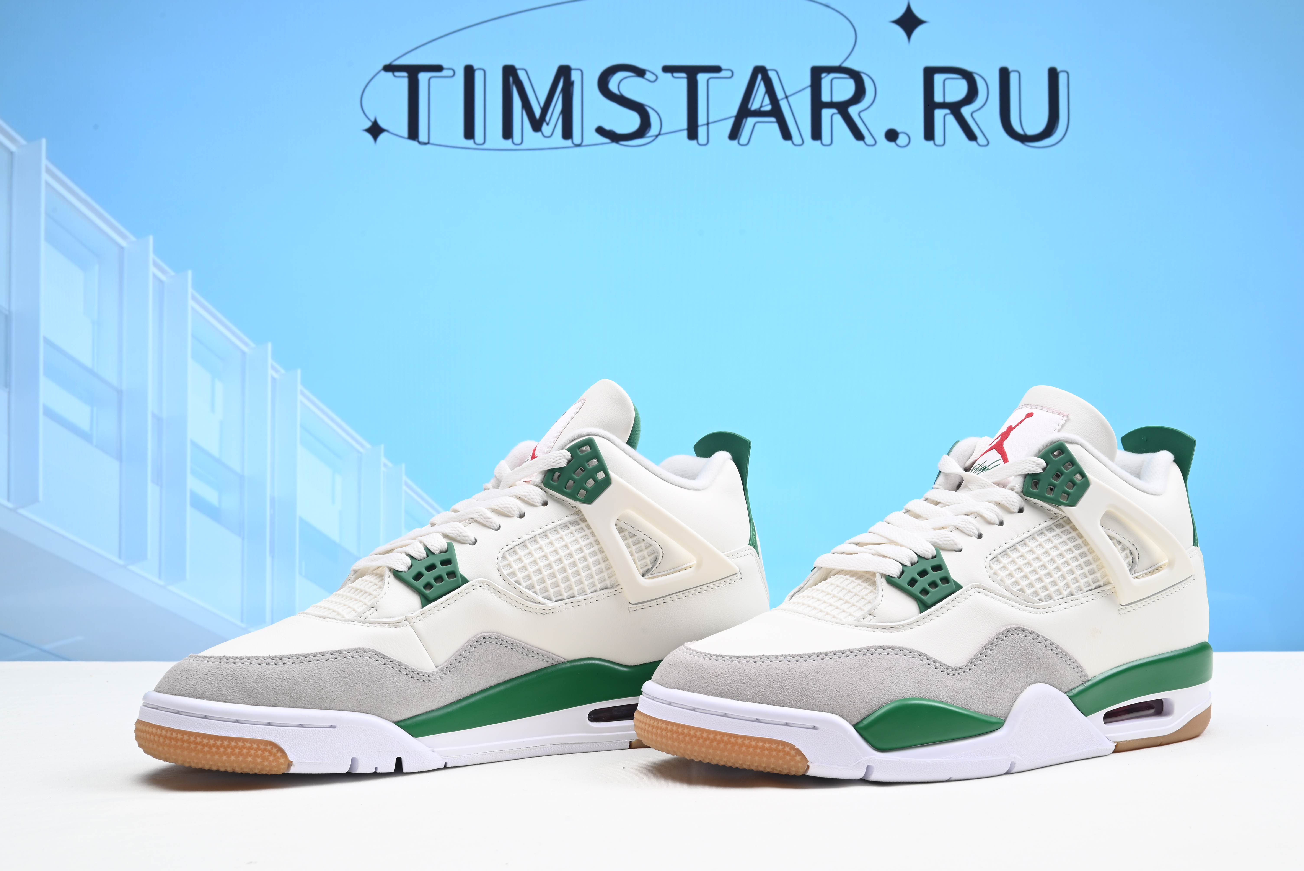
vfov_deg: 32.7
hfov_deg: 47.4
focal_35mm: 41
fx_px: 1486
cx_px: 652
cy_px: 436
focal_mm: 41
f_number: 16
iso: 100
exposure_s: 1/2
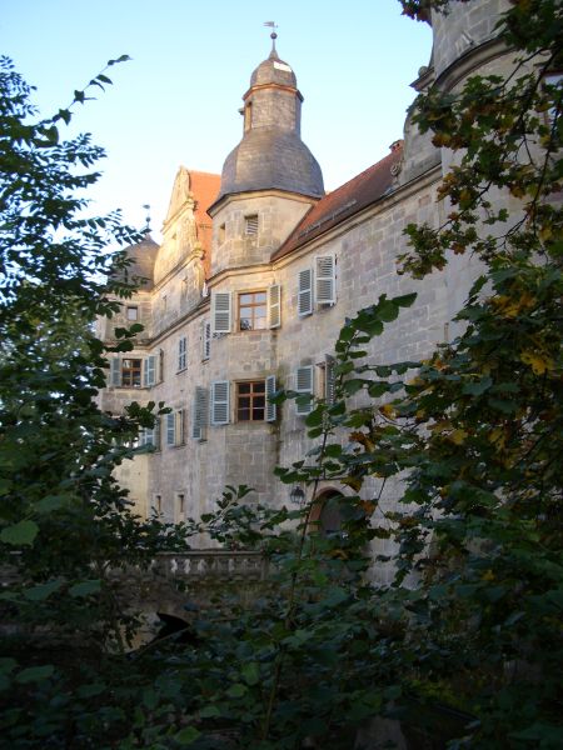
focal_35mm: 35
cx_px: 282
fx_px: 759
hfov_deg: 40.7
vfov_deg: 52.6
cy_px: 375
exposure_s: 1/80
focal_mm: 5.8
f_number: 2.6
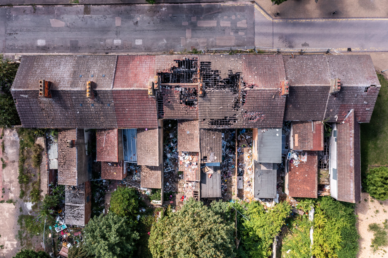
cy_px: 129
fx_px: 302
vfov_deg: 46.4
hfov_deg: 65.5
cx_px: 194
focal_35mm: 28
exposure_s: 1/120
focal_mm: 10.26
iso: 100
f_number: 4
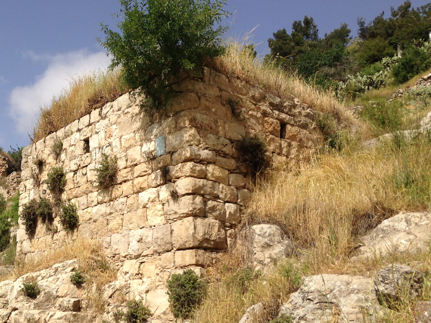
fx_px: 560
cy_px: 183
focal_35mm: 45
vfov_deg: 32.1
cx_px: 141
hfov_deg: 41.5
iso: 50
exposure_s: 1/2584
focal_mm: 4.12
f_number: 2.4
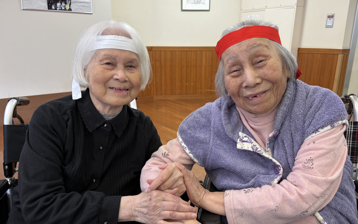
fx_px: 273
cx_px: 178
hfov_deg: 66.5
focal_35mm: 28
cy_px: 124
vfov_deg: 44.5
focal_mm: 5.96
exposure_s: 1/60
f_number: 1.6
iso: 100
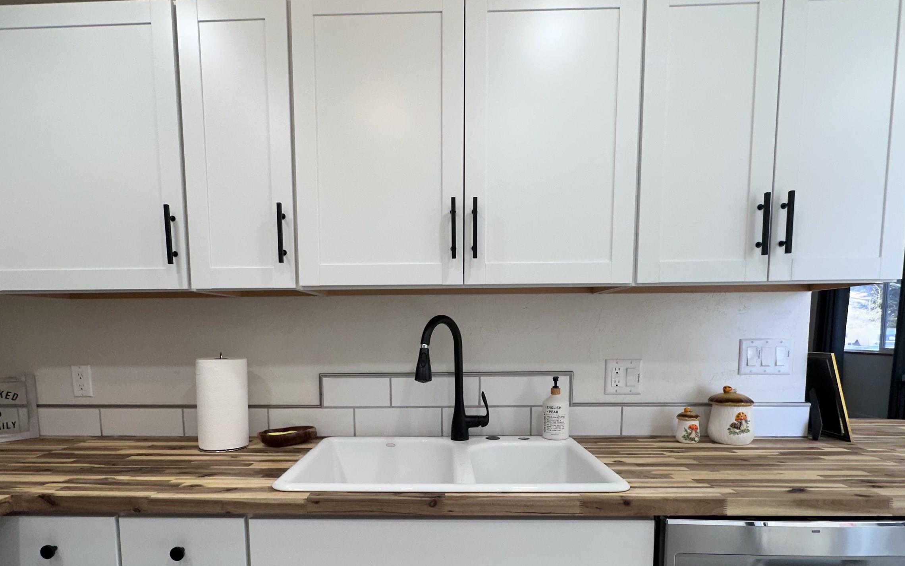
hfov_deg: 84.9
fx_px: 493
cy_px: 379
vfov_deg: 58.3
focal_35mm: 20
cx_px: 419
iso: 64
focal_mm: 2.22
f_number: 2.2
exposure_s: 1/120
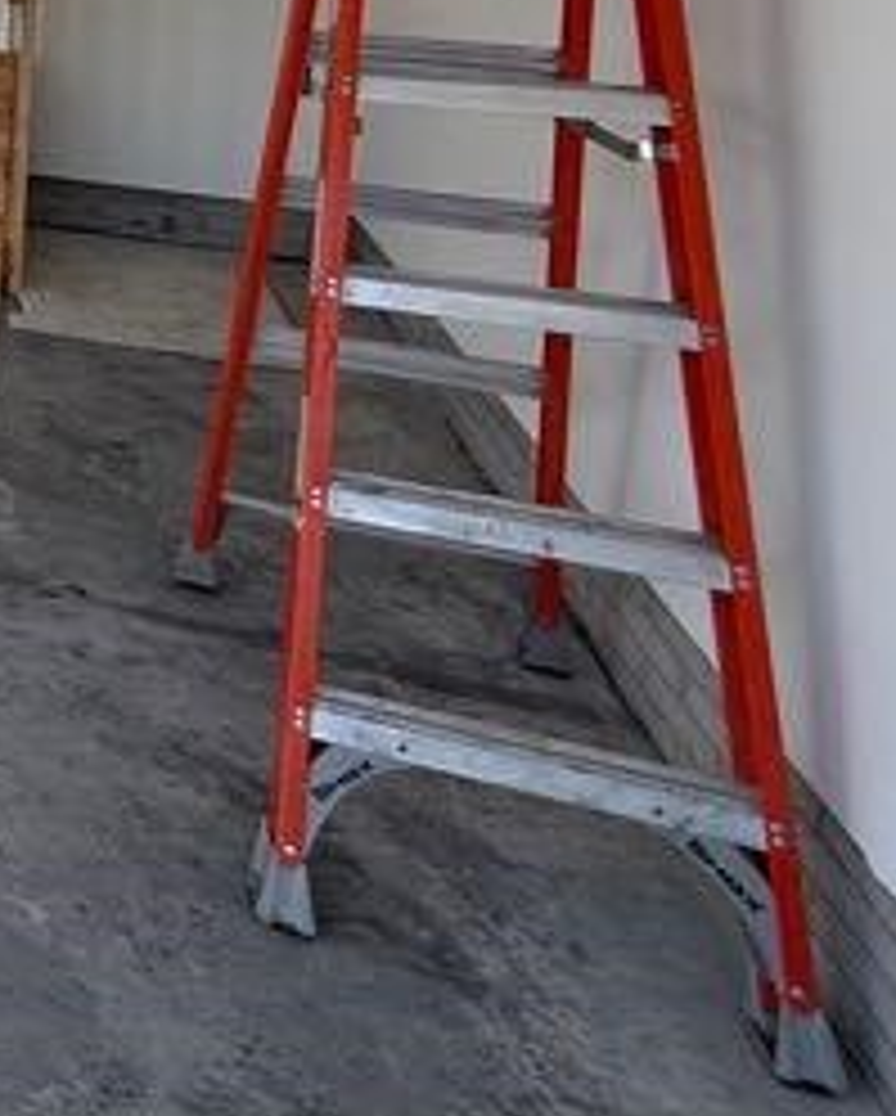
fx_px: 1522
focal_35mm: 46
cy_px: -101
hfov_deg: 20.3
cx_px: -806
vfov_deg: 34.9
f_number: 2.2
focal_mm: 2.22
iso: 64
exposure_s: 1/318
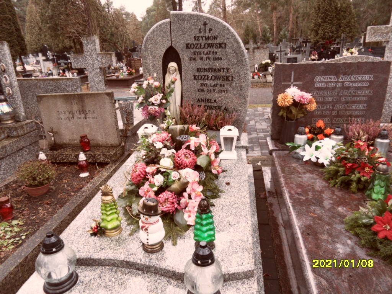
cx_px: 196
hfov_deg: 71.6
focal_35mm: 24
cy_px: 147
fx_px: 272
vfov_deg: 56.8
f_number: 3.2
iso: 100
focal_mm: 3.9
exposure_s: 1/60
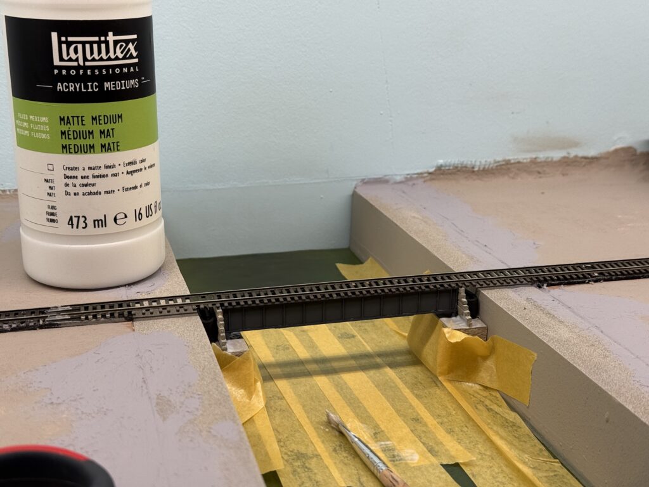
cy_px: 244
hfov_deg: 39.7
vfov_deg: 30.3
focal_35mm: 48
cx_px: 324
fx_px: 900
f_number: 1.78
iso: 100
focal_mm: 6.76
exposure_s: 1/400
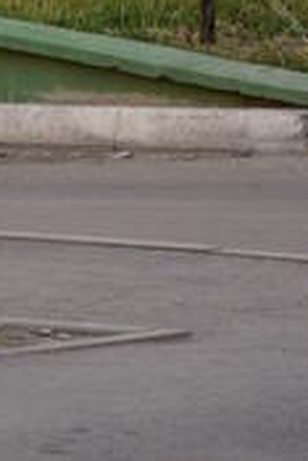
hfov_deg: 2.6
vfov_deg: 3.9
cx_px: -30
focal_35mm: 522
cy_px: -300
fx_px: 6681
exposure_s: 1/50
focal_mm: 105
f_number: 5.6
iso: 100
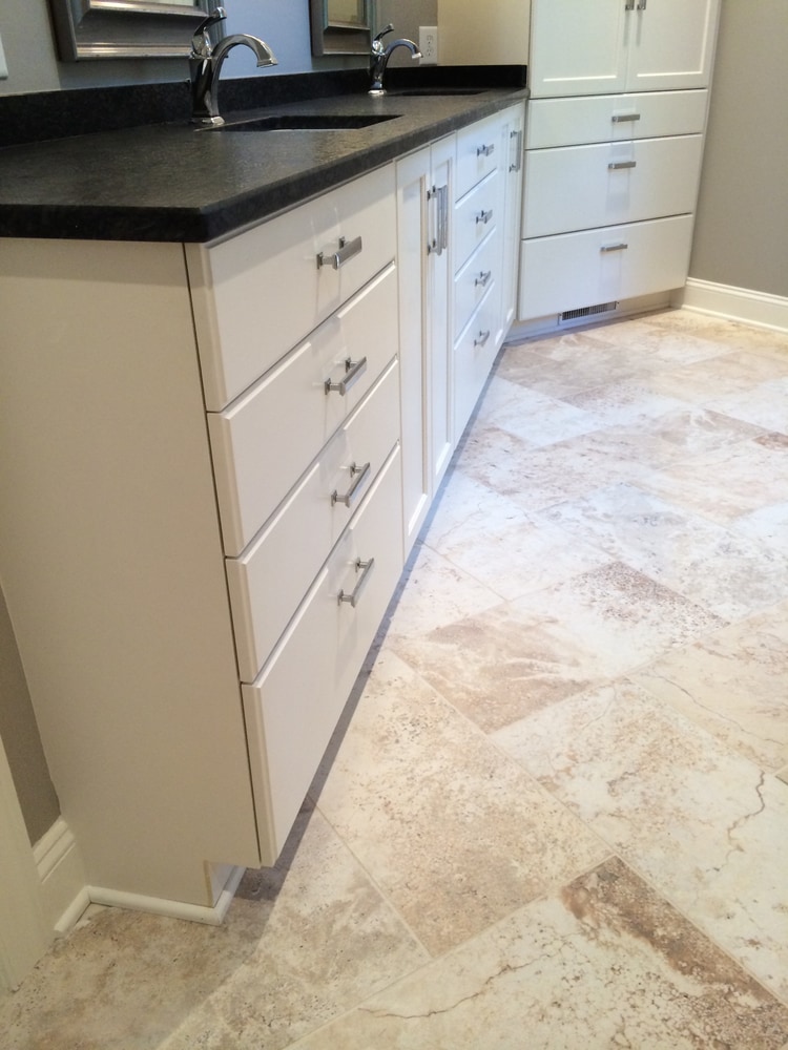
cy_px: 525
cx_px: 394
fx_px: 911
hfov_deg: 46.8
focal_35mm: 30
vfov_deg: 60.0
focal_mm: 4.12
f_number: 2.2
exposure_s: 1/30
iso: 64
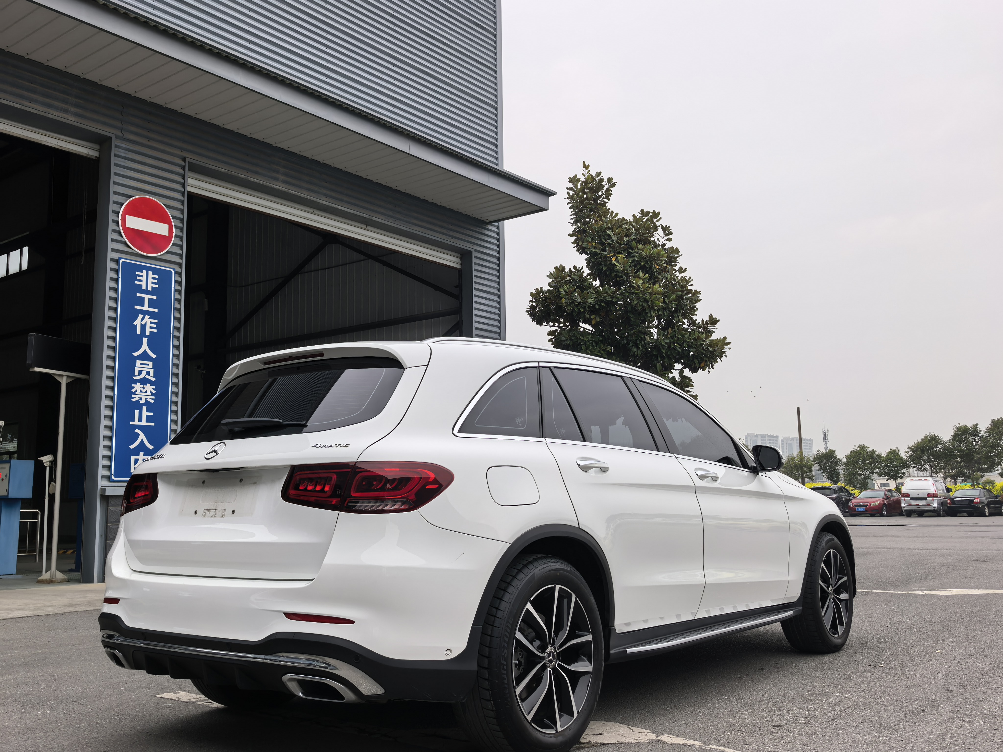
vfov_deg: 44.2
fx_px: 927
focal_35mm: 32
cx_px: 502
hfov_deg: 56.8
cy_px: 376
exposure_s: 1/378
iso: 50
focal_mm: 6.98
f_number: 2
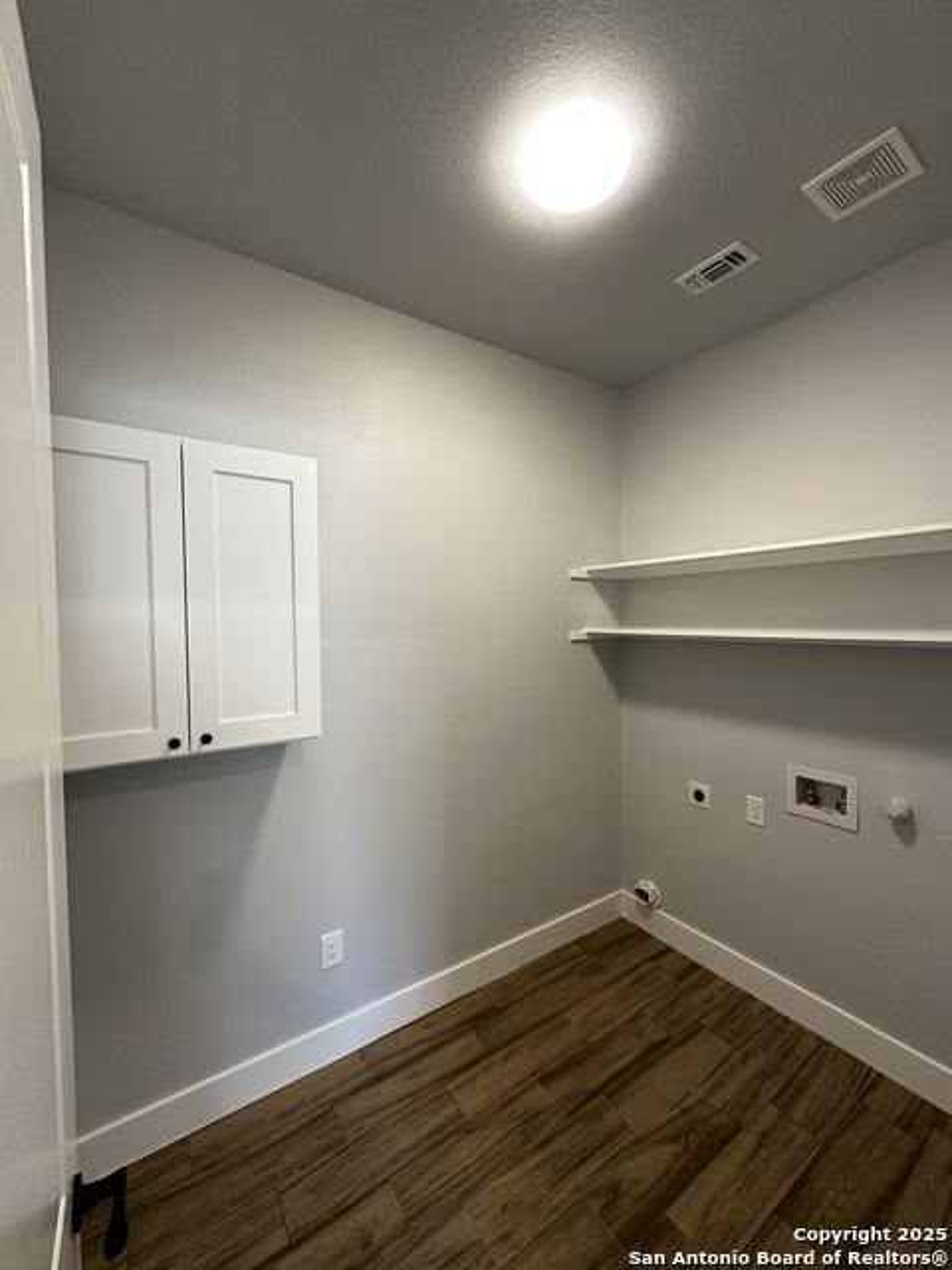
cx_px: 476
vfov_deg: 102.1
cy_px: 635
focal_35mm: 14
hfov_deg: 85.7
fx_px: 513
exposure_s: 1/60
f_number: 2.2
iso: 320
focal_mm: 2.22
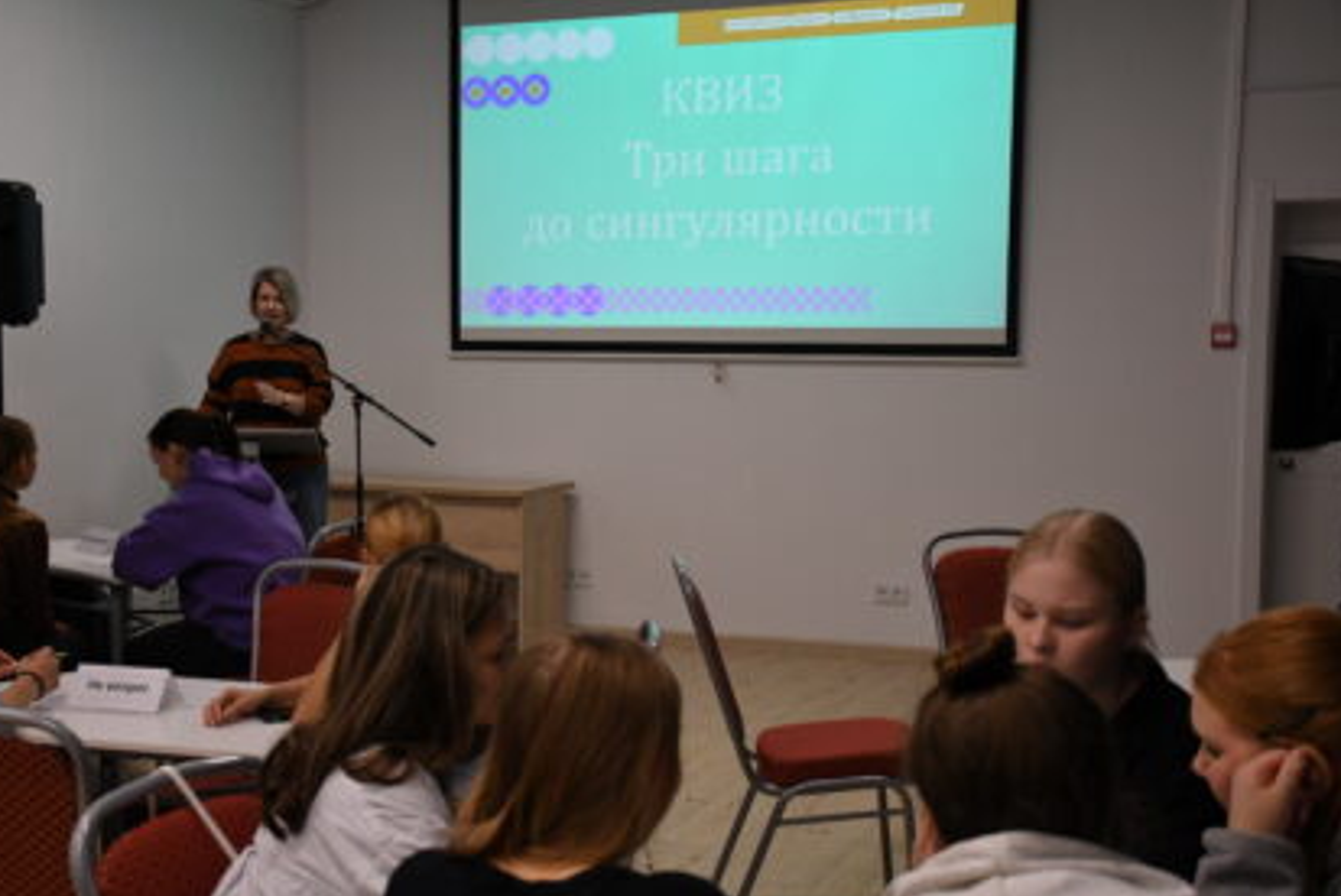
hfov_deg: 40.3
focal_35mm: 49
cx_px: 630
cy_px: 458
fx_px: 1826
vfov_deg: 27.6
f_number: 4
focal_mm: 30
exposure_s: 1/500
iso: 1800
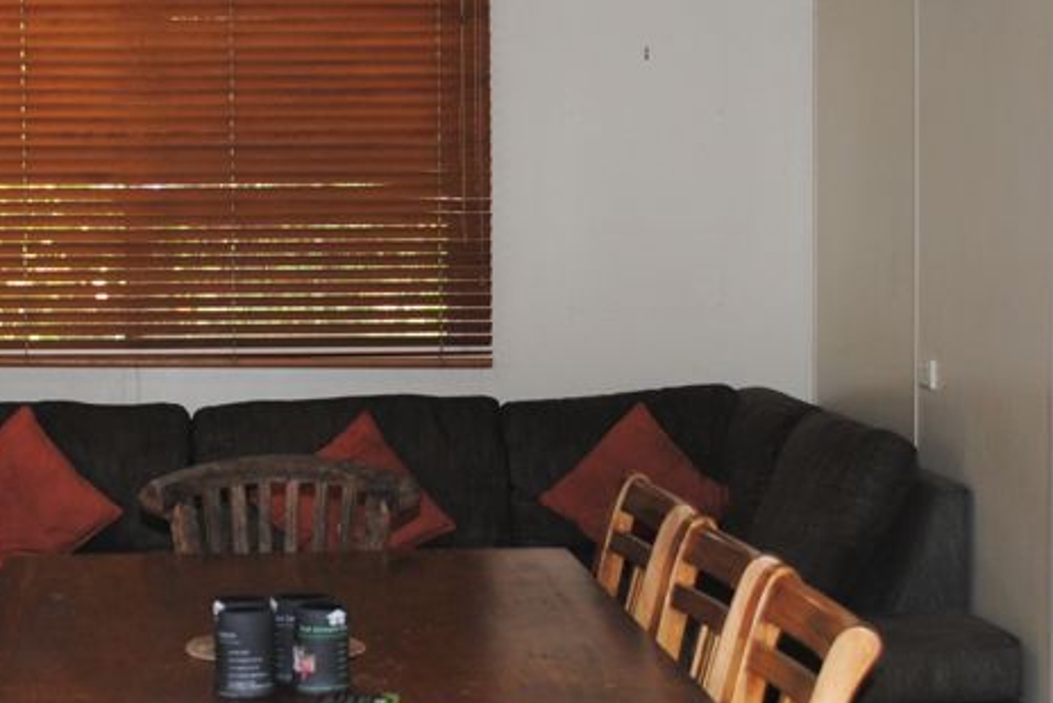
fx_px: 1873
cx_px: 352
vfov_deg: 21.1
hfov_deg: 31.2
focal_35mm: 64
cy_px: 535
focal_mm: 22
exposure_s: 1/60
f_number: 4
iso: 200
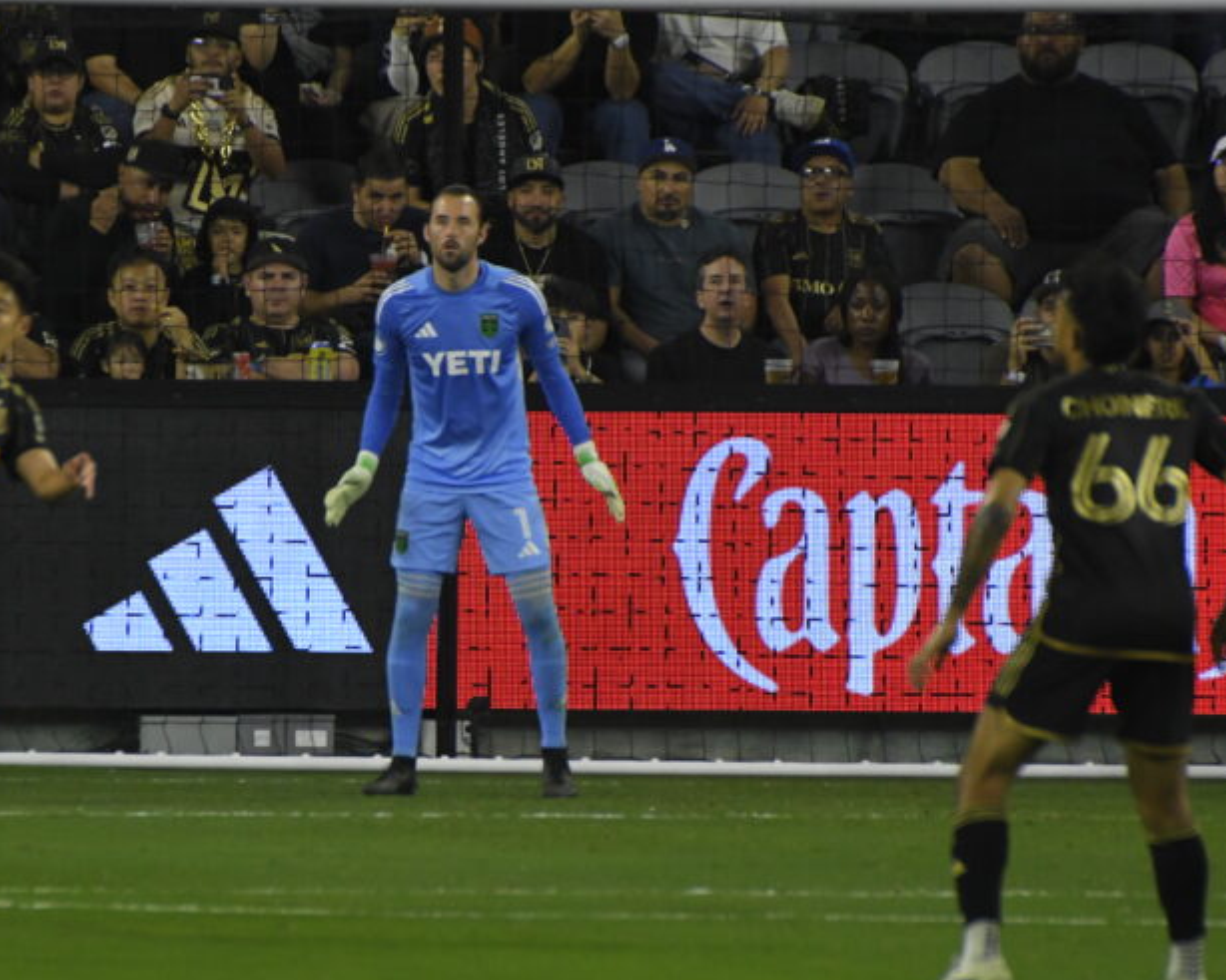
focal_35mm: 986
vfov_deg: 1.6
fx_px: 35771
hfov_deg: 2.0
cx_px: 361
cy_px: 518
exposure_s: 1/1000
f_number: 6.3
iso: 3200
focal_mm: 420
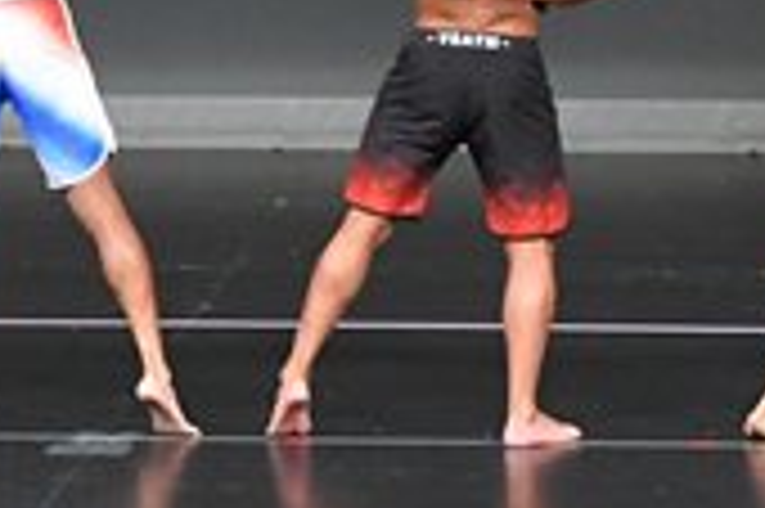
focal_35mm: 579
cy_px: -18
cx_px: 340
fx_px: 12292
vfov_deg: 2.4
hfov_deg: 3.6
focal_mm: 85
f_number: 5.6
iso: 4000
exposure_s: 1/400
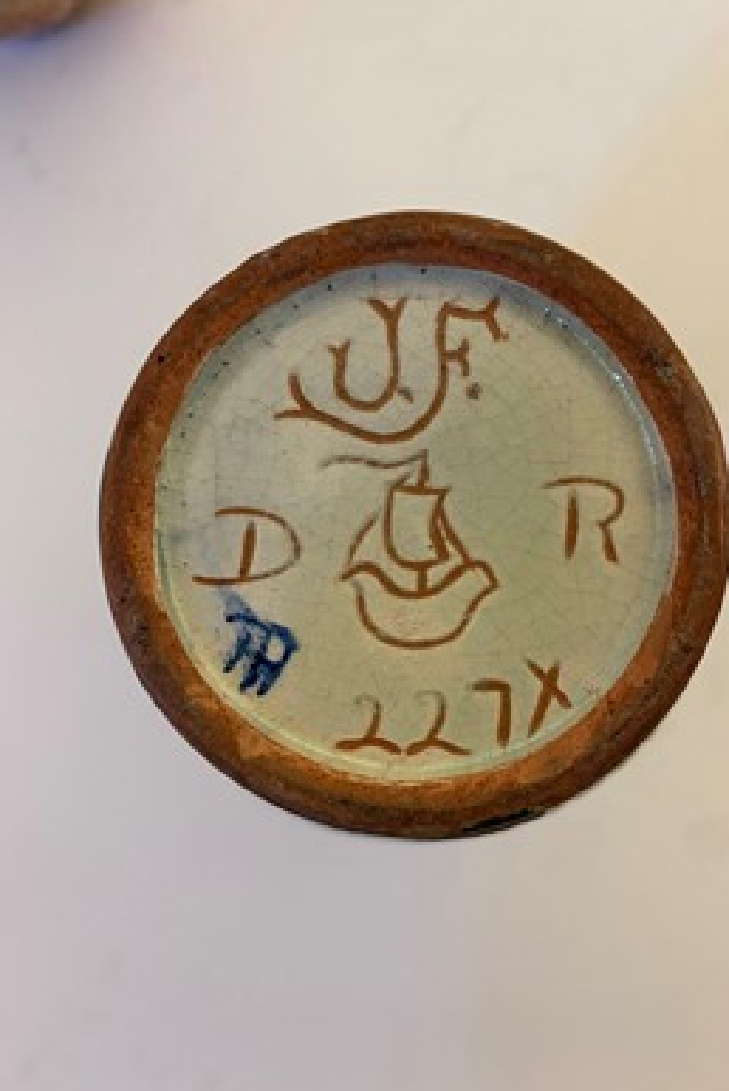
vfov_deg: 65.4
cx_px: 413
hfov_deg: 46.4
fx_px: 849
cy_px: 554
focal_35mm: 28
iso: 100
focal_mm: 4.25
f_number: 1.8
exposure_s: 1/50
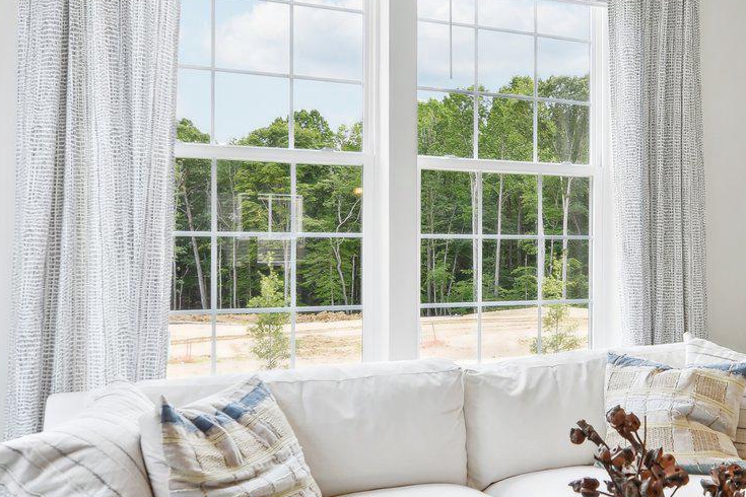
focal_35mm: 39
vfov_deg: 34.2
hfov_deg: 47.7
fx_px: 808
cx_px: 558
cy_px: 241
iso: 200
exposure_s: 1/20
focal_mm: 14
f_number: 7.1
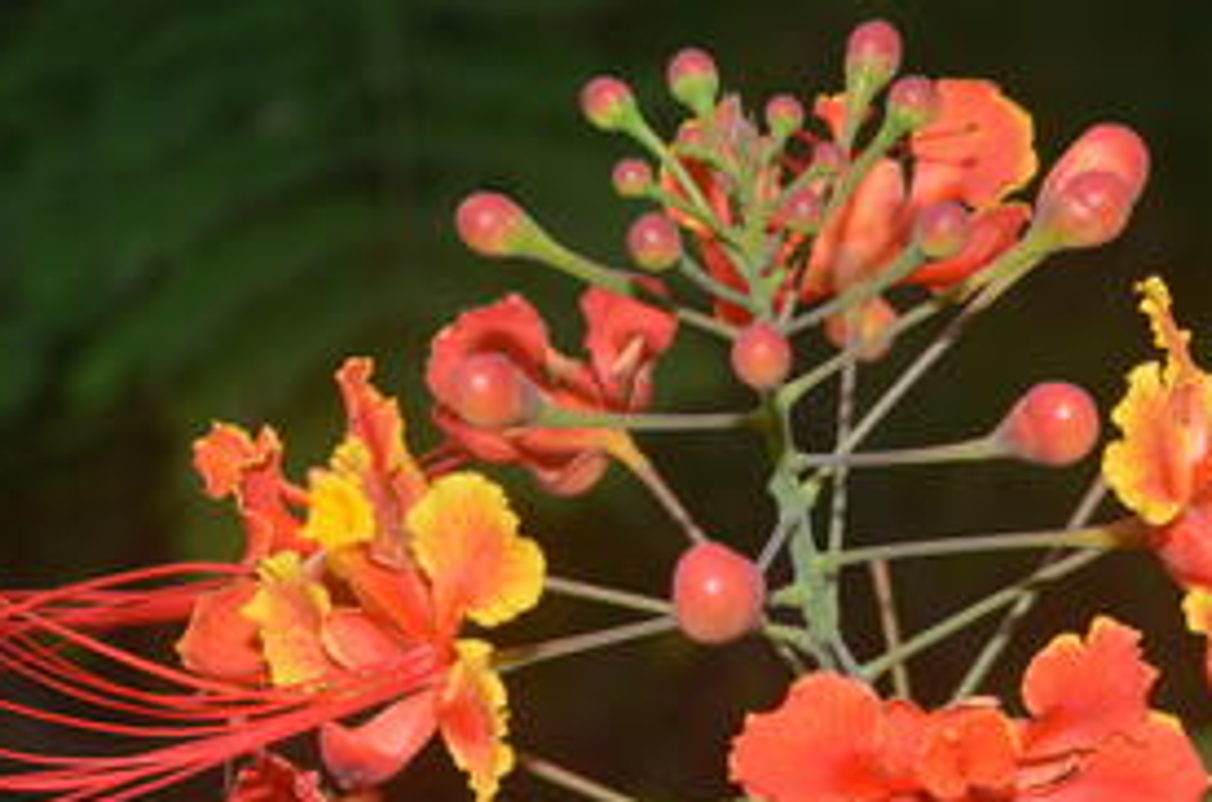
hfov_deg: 14.4
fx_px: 4770
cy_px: 692
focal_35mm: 142
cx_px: 864
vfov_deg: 9.6
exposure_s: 1/125
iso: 100
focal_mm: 52
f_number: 11
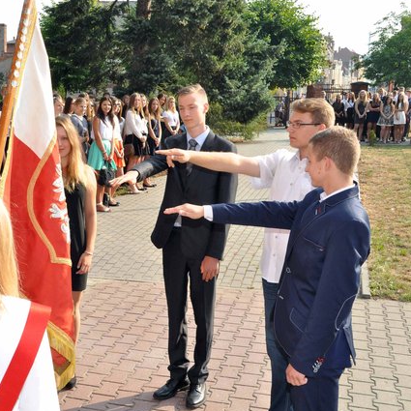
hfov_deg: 34.3
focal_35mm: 49
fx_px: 653
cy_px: 207
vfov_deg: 34.9
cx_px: 109
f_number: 13
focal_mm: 25
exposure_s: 1/200
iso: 400
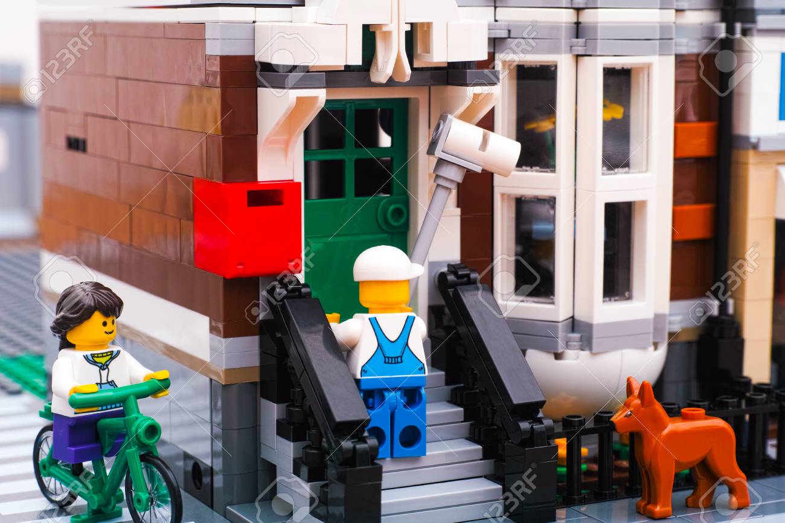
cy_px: 262
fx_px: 1635
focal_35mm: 75
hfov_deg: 27.0
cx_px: 392
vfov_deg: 18.2
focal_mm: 50
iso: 100
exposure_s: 1/100
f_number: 8
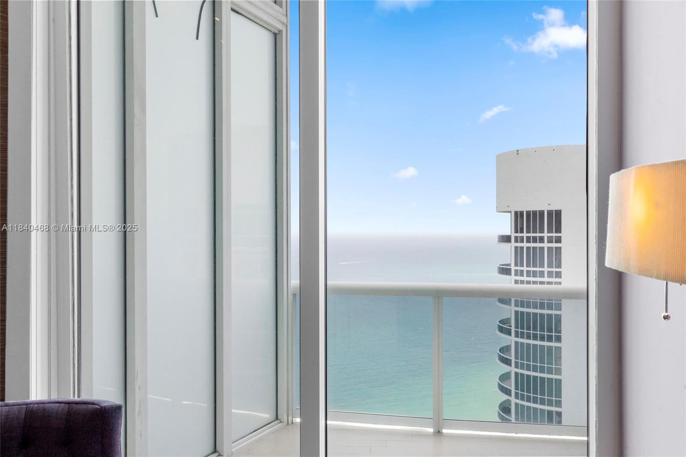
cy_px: 228
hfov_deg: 55.1
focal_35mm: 34
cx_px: 343
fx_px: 657
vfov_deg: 38.3
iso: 250
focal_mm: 34.5
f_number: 13
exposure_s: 1/15
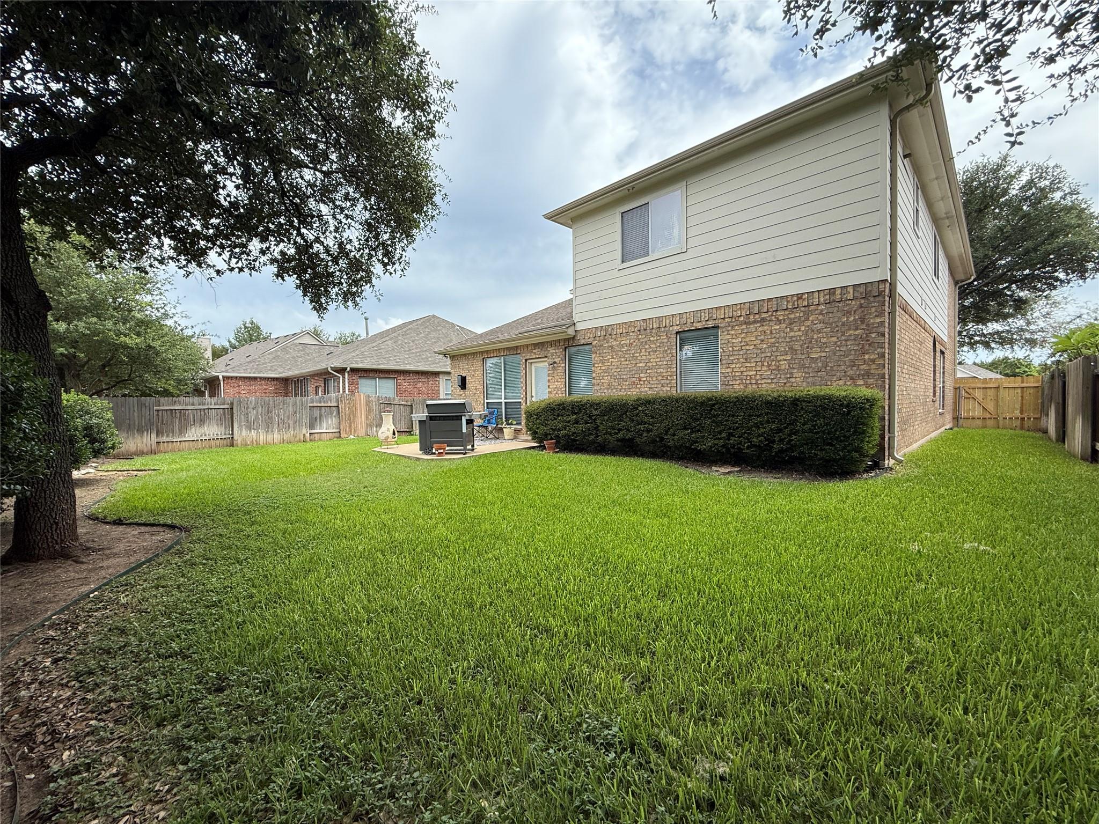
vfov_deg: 85.7
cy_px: 412
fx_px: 444
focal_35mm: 14
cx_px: 550
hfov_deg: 102.1
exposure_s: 1/1050
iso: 64
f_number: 2.2
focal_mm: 2.22
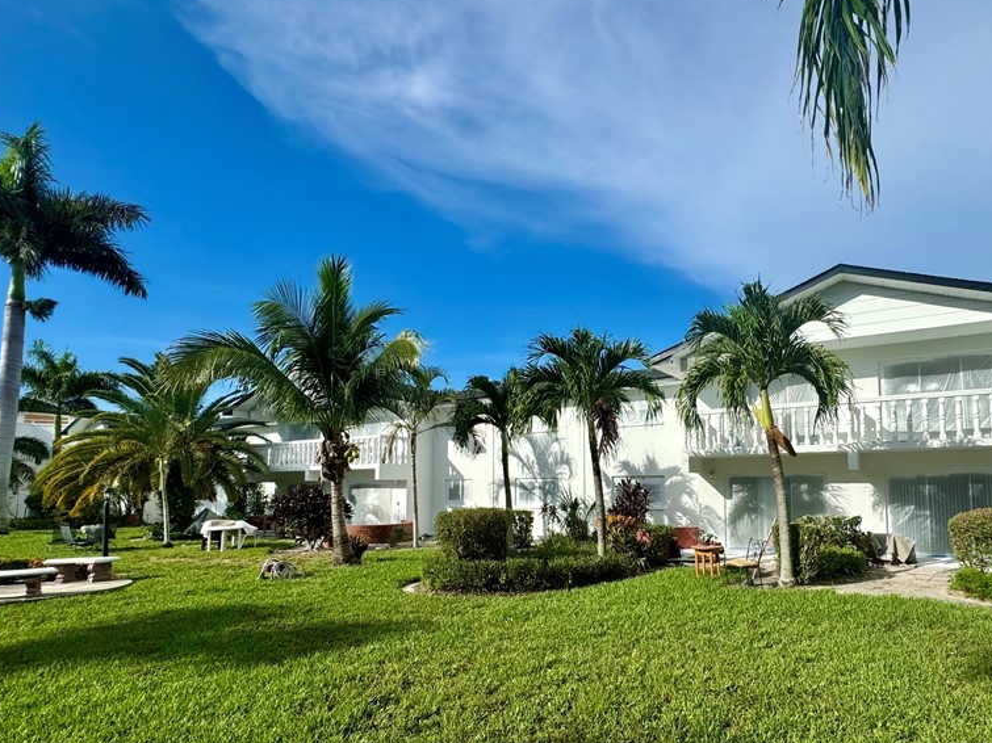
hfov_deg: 82.7
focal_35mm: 19
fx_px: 544
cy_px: 442
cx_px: 632
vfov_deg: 68.1
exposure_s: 1/2674
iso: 50
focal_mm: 2.22
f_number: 2.2
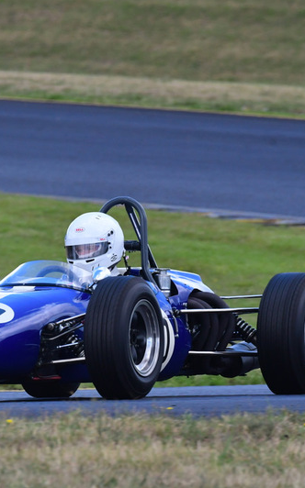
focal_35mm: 897
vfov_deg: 2.3
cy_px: 244
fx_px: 11943
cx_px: 69
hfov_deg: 1.5
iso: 1000
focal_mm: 390
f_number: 11
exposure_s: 1/640
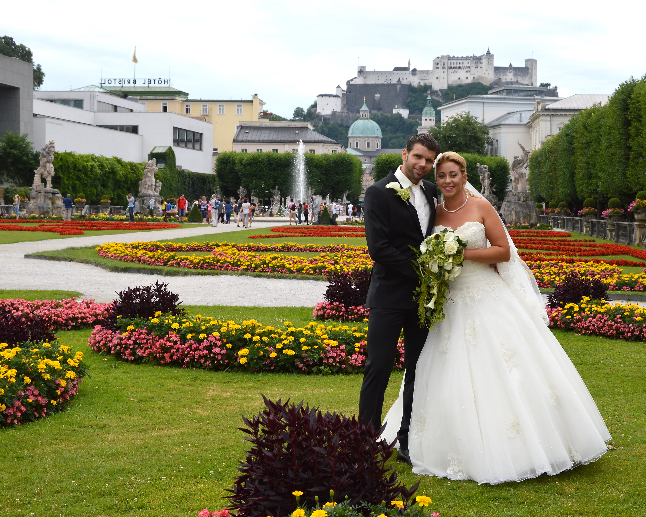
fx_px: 1139
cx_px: 379
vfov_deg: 25.6
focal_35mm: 60
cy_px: 259
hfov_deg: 31.6
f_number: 7.1
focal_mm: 35
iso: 100
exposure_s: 1/200
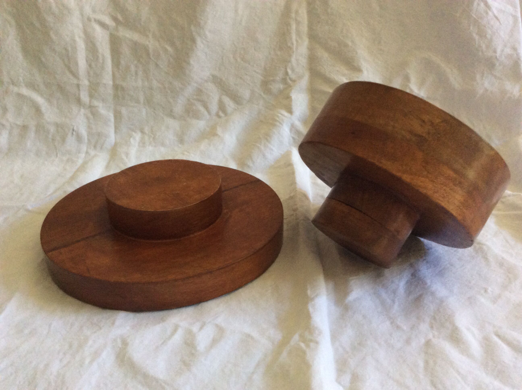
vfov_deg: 44.1
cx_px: 261
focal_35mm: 32
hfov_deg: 56.9
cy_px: 195
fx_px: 482
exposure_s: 1/25
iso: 160
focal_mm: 3.3
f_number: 2.4
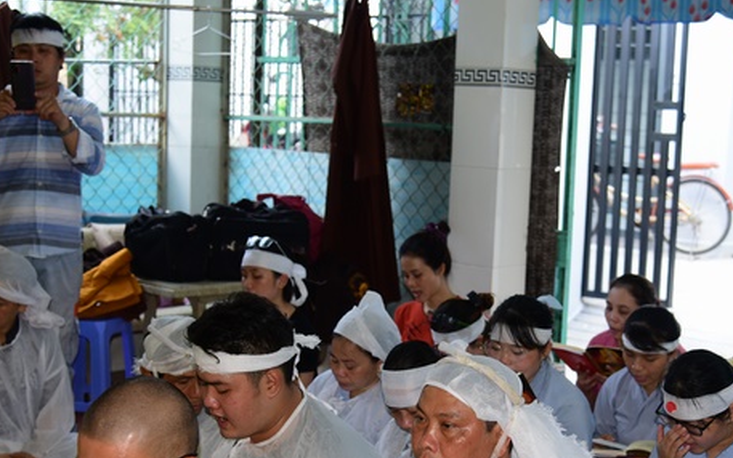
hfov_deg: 35.0
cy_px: 317
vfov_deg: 22.3
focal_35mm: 58
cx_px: 428
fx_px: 1159
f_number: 4
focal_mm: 40
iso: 320
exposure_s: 1/60
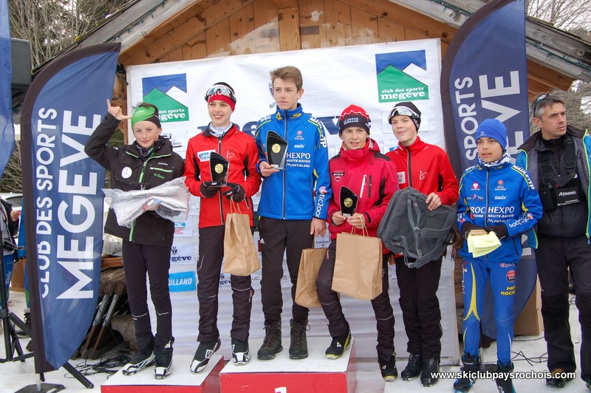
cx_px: 296
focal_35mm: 36
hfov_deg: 53.2
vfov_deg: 36.8
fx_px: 590
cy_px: 196
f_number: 5.6
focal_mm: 24
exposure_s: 1/125
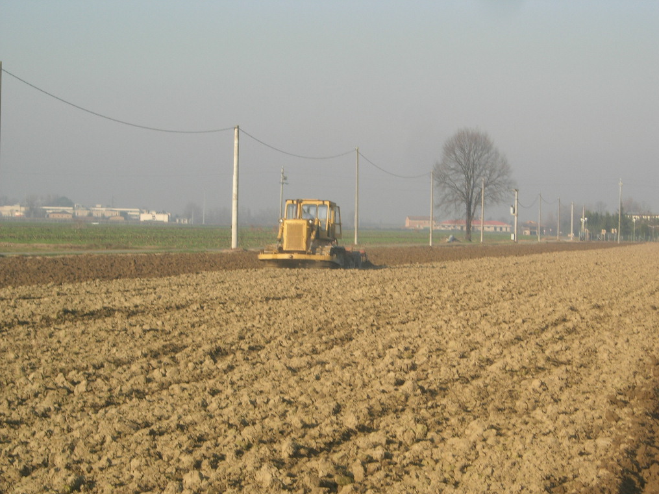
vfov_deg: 13.0
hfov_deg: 17.3
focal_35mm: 114
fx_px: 2170
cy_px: 246
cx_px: 332
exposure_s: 1/136
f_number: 8.2
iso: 67
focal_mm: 23.4
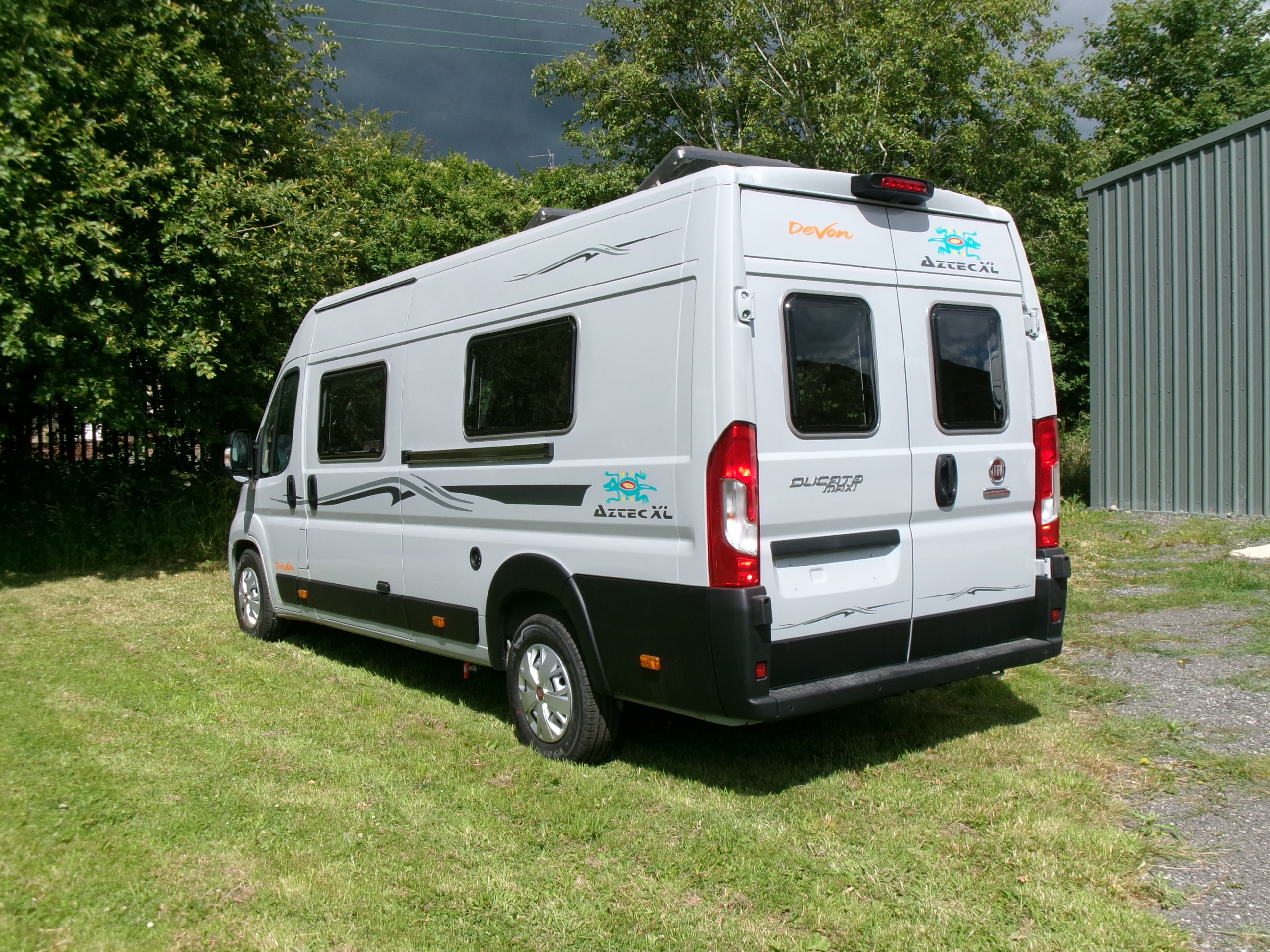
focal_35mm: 36
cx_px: 635
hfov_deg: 51.4
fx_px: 1321
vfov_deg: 39.7
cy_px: 476
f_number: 11.8
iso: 100
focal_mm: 6.4
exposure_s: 1/120
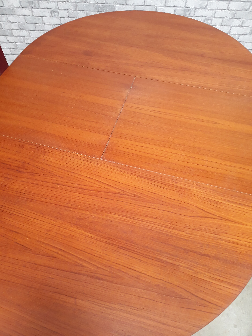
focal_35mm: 27
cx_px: 126
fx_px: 262
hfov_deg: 51.4
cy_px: 168
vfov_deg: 65.3
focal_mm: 3.6
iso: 200
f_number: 1.9
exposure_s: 1/25
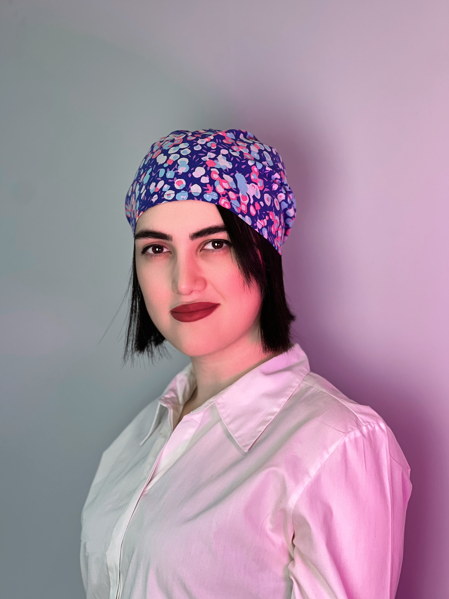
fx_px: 1349
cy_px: 296
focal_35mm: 78
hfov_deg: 18.9
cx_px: 223
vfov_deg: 25.0
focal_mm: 9
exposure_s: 1/100
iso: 100
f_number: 2.8
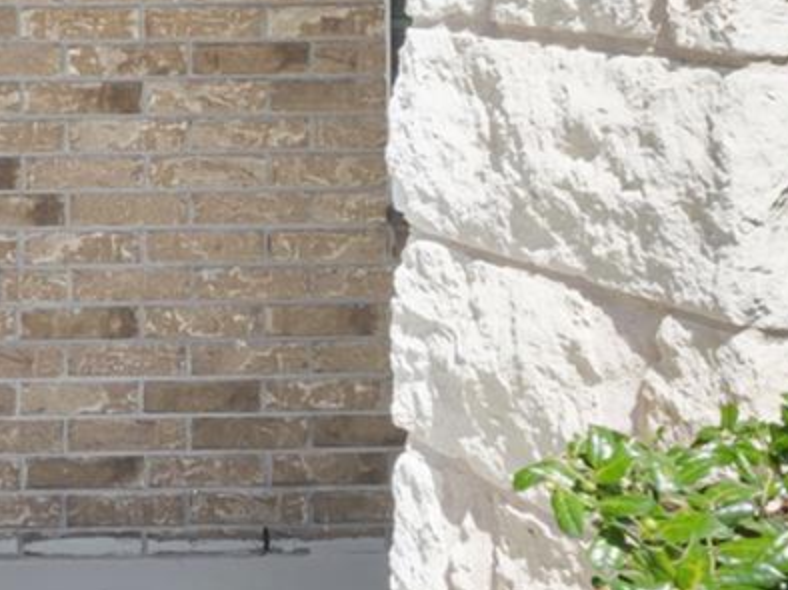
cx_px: -624
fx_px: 1593
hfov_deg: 20.2
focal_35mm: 70
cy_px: -81
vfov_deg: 19.9
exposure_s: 1/80
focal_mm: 14
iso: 250
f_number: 11
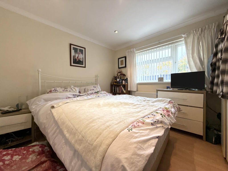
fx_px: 92
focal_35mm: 14
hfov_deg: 102.1
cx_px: 114
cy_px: 86
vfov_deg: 85.7
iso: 80
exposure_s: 1/100
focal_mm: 2.22
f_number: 2.2
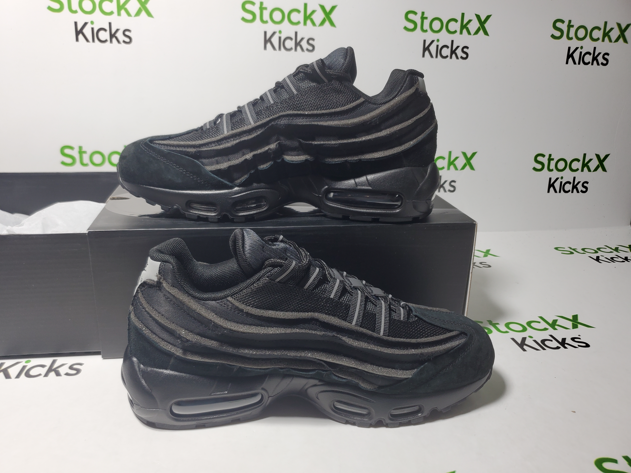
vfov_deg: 53.1
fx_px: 474
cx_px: 316
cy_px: 236
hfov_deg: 67.3
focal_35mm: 26
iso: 50
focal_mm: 4.3
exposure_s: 1/249
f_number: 1.5
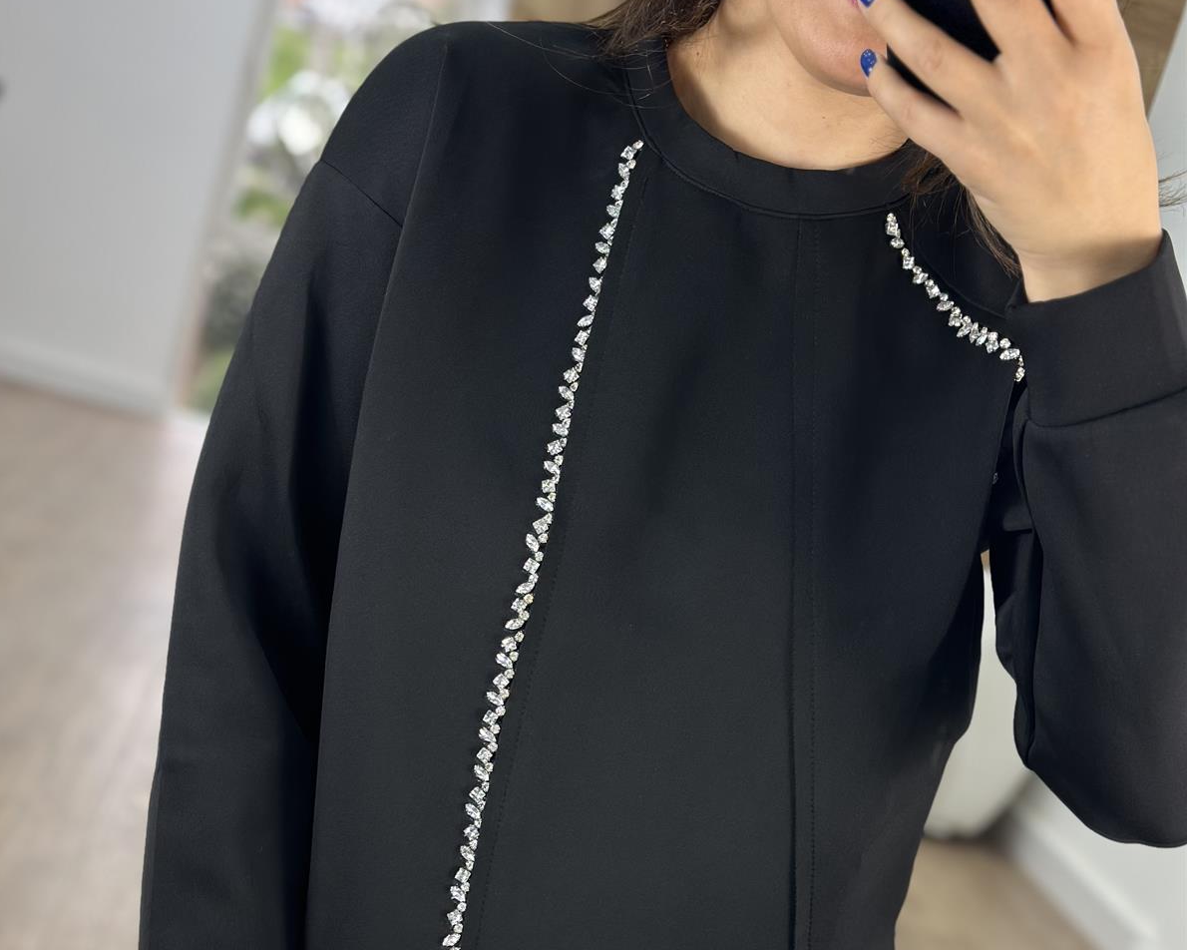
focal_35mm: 63
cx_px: 590
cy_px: 679
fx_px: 2213
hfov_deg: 30.0
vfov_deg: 24.0
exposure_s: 1/100
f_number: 1.78
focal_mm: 6.86
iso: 80
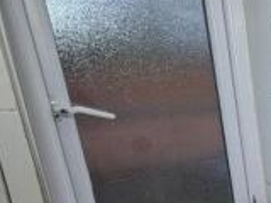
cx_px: 409
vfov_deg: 27.5
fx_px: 399
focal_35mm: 51
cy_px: 185
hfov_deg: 26.6
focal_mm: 2.22
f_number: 2.2
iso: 40
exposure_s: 1/95
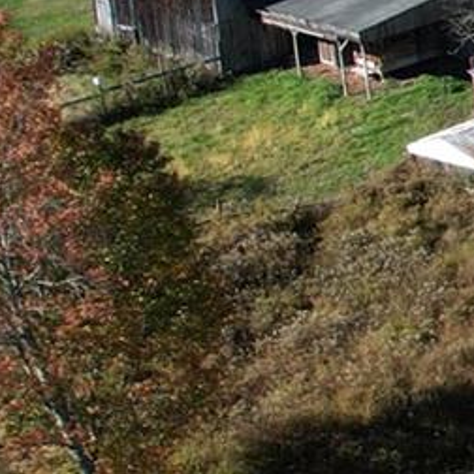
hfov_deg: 9.1
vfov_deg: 11.4
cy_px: 14
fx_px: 2355
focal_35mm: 152
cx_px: 1467
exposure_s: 1/1000
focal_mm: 8.38
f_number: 2.8
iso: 100
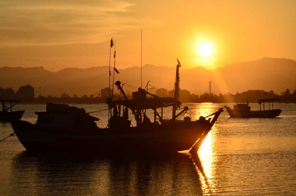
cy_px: 98
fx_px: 985
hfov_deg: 17.1
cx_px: 148
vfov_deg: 11.4
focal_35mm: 120
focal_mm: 80
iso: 800
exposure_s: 1/3200
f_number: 14
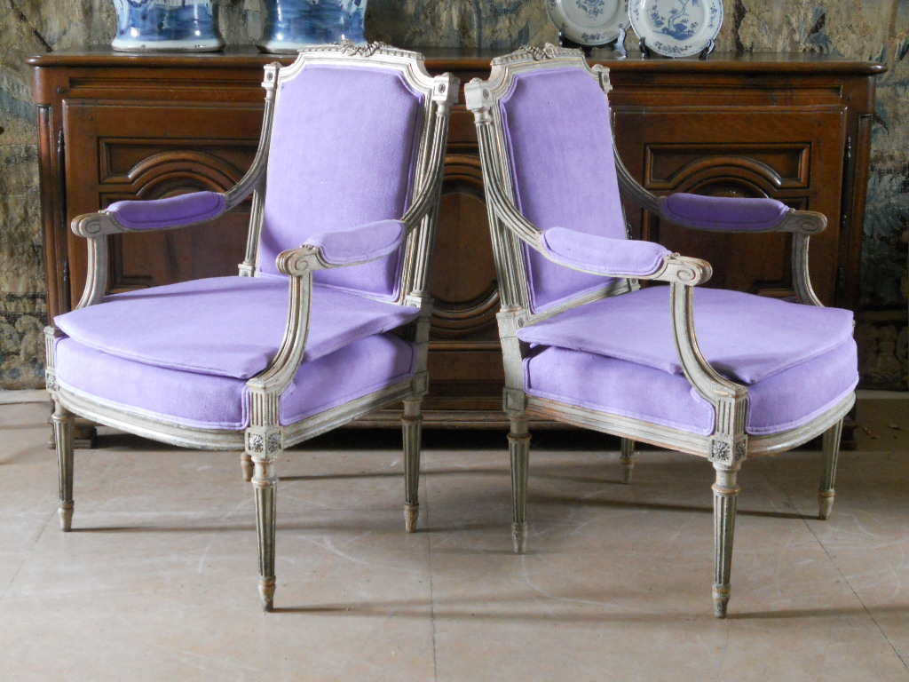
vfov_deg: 27.0
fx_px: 1418
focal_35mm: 54
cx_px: 454
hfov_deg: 35.5
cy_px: 341
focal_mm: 9.8
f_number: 4.8
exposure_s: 1/2
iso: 400
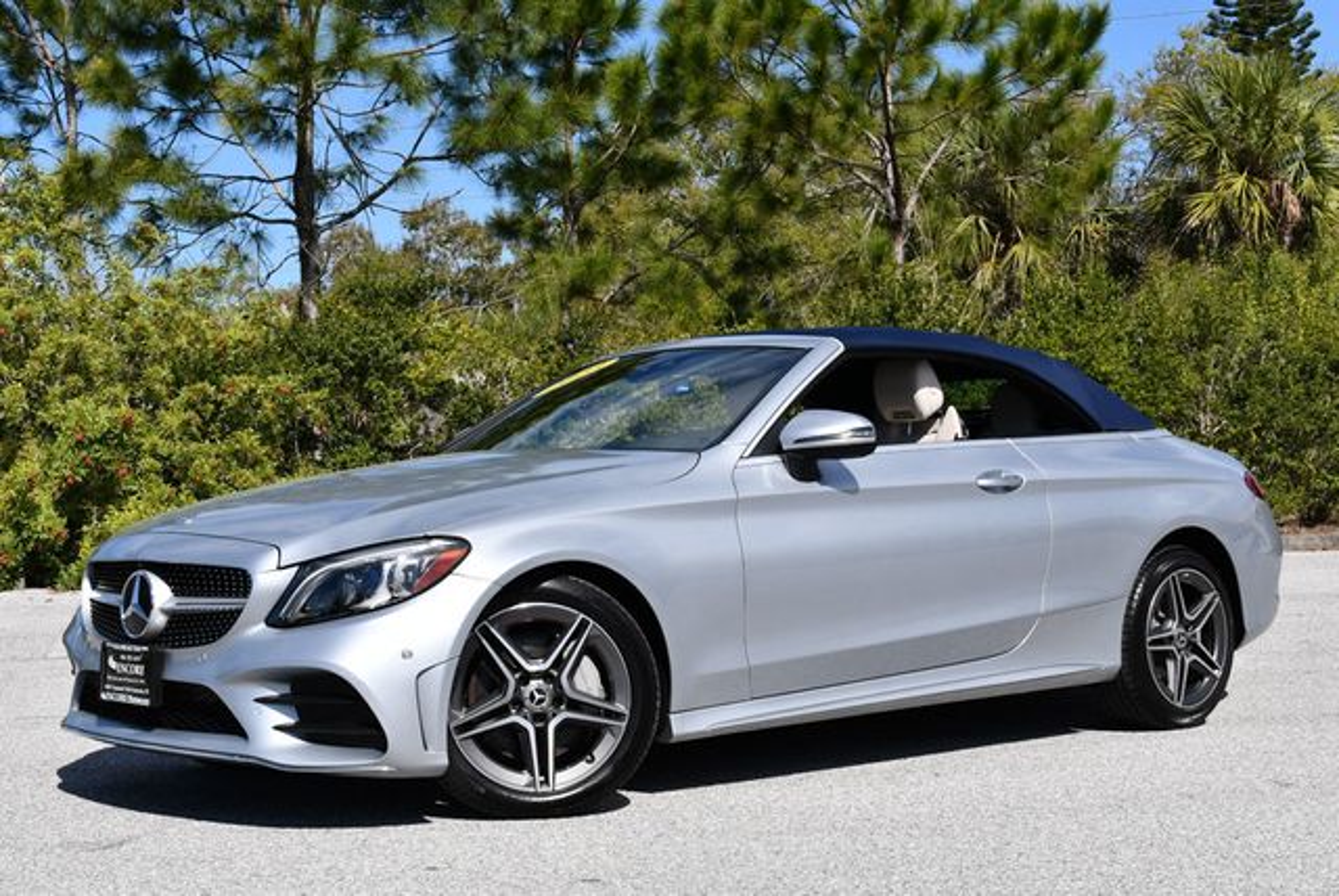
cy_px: 448
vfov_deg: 24.2
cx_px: 670
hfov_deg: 35.6
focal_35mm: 56
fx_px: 2085
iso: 100
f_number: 9
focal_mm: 28
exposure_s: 1/320
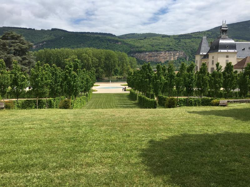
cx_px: 125
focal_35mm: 29
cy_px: 94
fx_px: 209
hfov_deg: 61.7
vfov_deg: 48.2
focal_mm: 4.15
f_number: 2.2
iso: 25
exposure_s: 1/2079
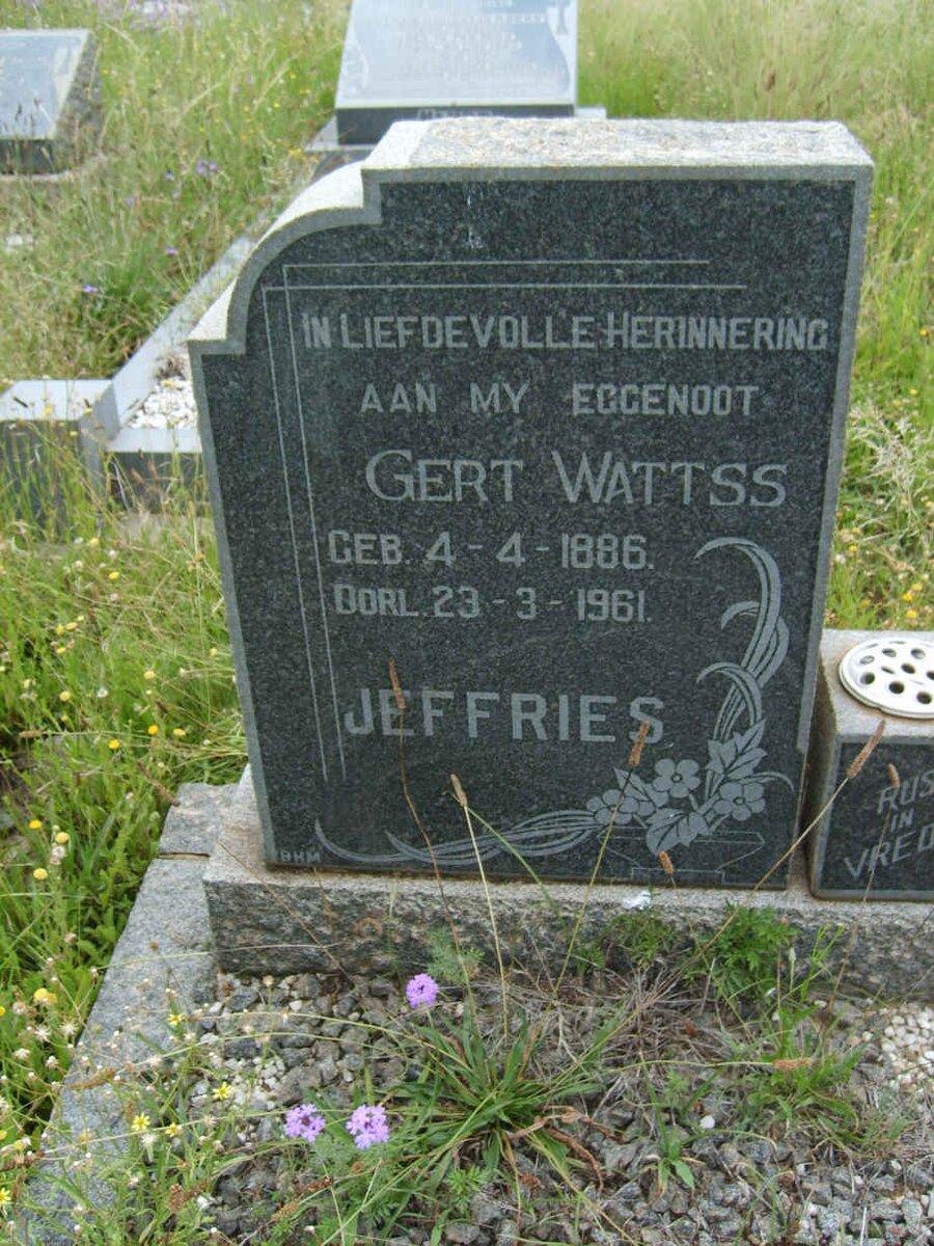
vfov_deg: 52.6
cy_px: 623
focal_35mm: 35
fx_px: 1259
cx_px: 467
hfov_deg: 40.7
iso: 50
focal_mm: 5.8
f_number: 2.8
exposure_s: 1/350
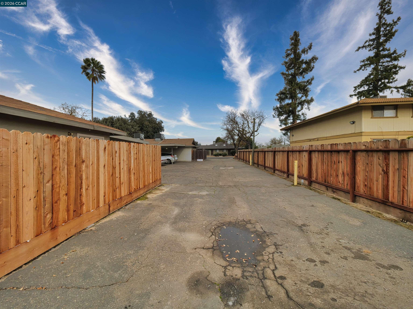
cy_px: 154
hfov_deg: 102.1
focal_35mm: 14
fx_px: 167
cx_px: 206
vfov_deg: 85.7
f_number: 11
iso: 125
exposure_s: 1/125
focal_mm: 7
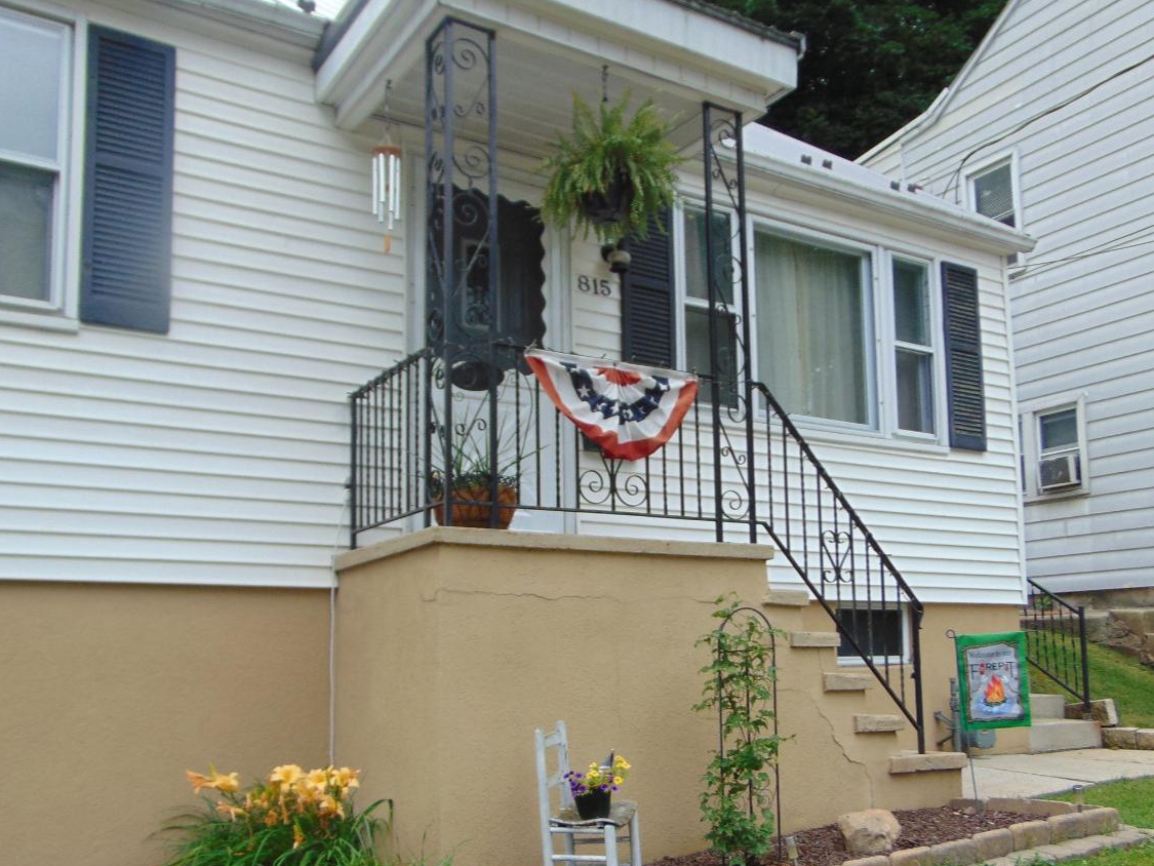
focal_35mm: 32
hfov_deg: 56.8
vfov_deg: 43.8
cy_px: 548
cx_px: 597
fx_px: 1067
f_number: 3
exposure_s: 1/400
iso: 80
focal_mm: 4.5
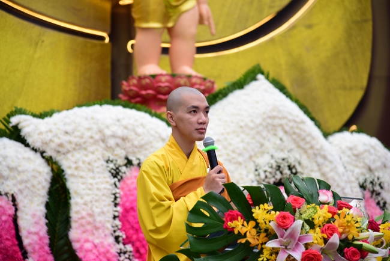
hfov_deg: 17.1
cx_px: 195
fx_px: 1301
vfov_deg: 11.4
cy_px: 130
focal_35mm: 120
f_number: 4
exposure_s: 1/80
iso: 200
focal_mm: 120
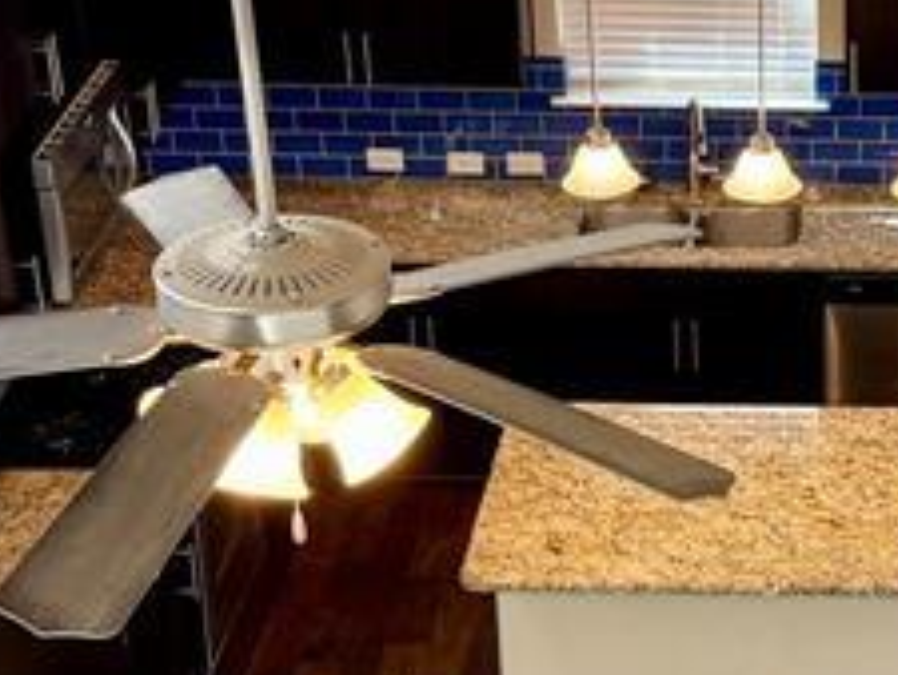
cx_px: 958
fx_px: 2829
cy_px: 411
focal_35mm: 109
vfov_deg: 13.6
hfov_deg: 17.5
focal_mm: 6.76
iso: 160
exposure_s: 1/120
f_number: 1.78
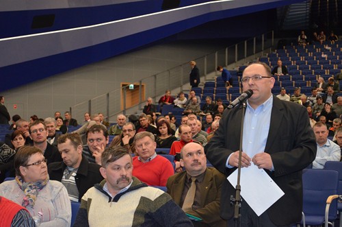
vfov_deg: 16.5
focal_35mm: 82
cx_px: 171
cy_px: 114
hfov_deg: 24.7
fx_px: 782
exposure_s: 1/60
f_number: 5.6
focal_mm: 55
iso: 3200
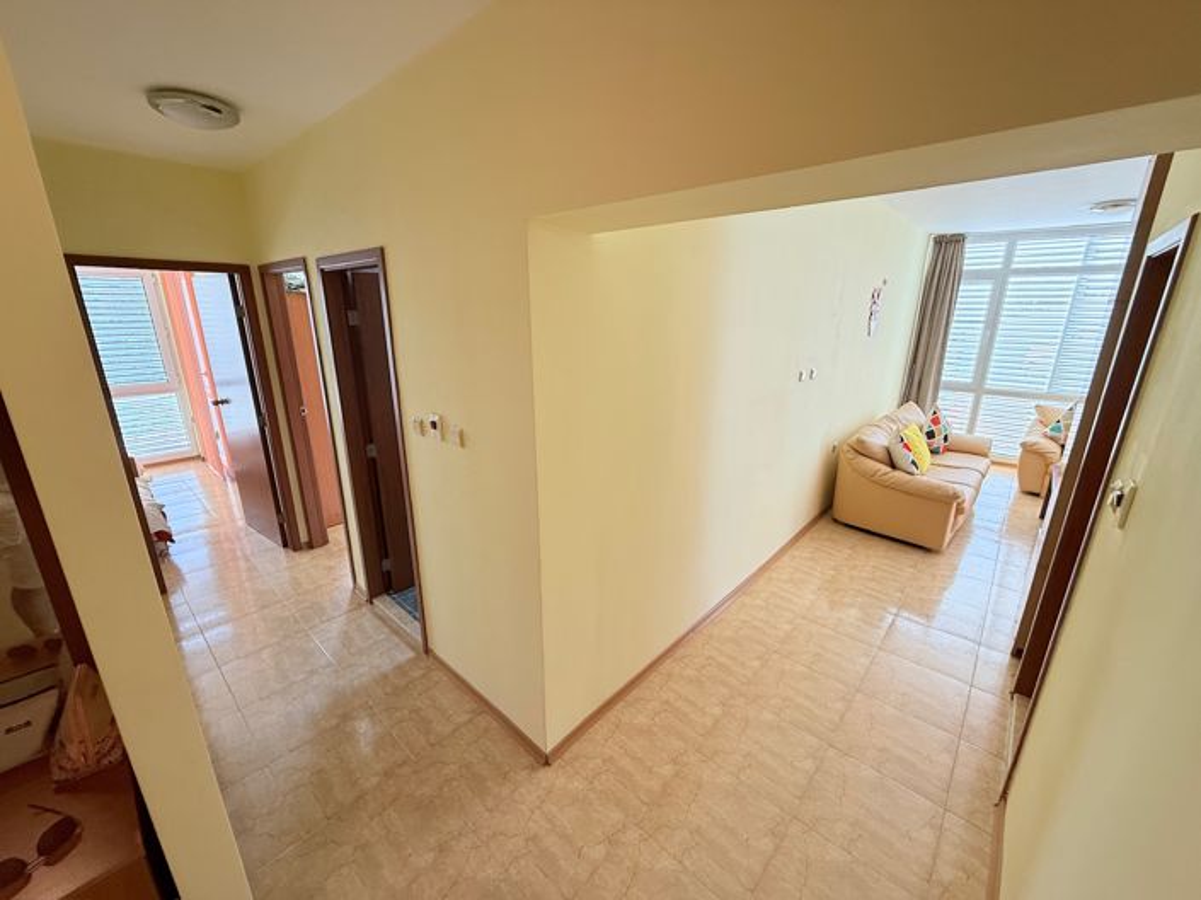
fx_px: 485
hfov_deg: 102.1
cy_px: 450
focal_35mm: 14
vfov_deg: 85.6
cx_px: 600
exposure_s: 1/100
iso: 200
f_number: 2.2
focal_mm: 2.22
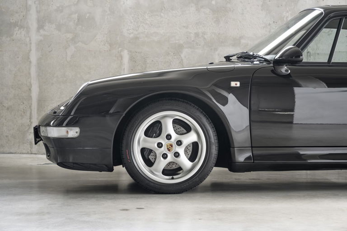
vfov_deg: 16.1
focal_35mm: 85
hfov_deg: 23.9
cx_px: 174
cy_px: 116
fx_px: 819
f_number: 8
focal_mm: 85
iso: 50
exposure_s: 1/2
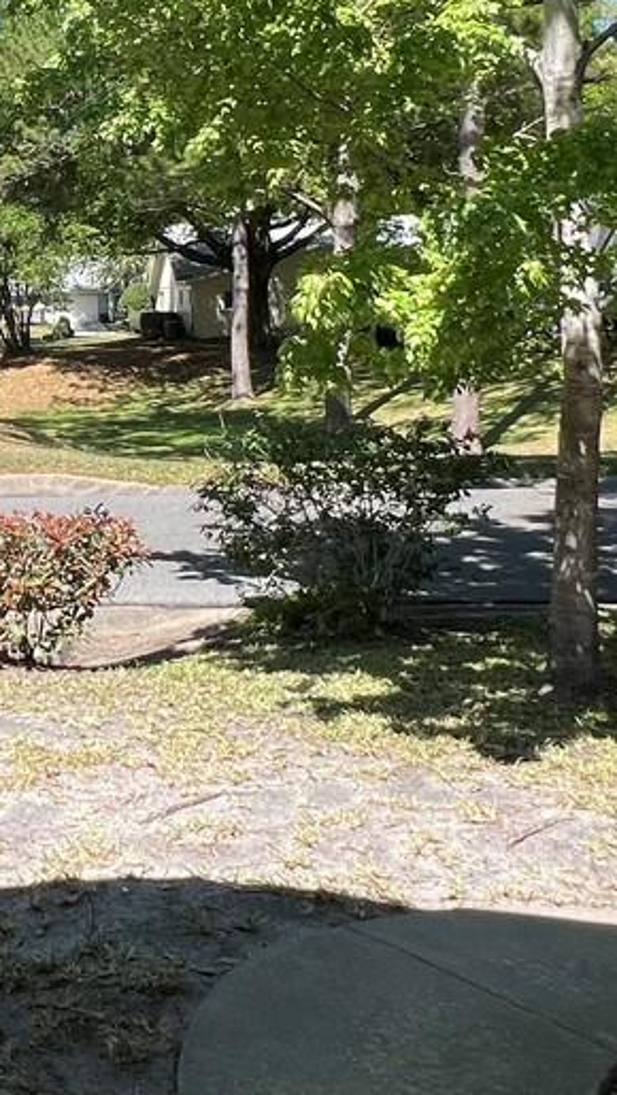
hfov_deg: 24.2
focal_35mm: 44
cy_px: 381
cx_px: -157
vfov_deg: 45.8
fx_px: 1279
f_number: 1.8
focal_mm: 1.57
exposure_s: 1/896
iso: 32
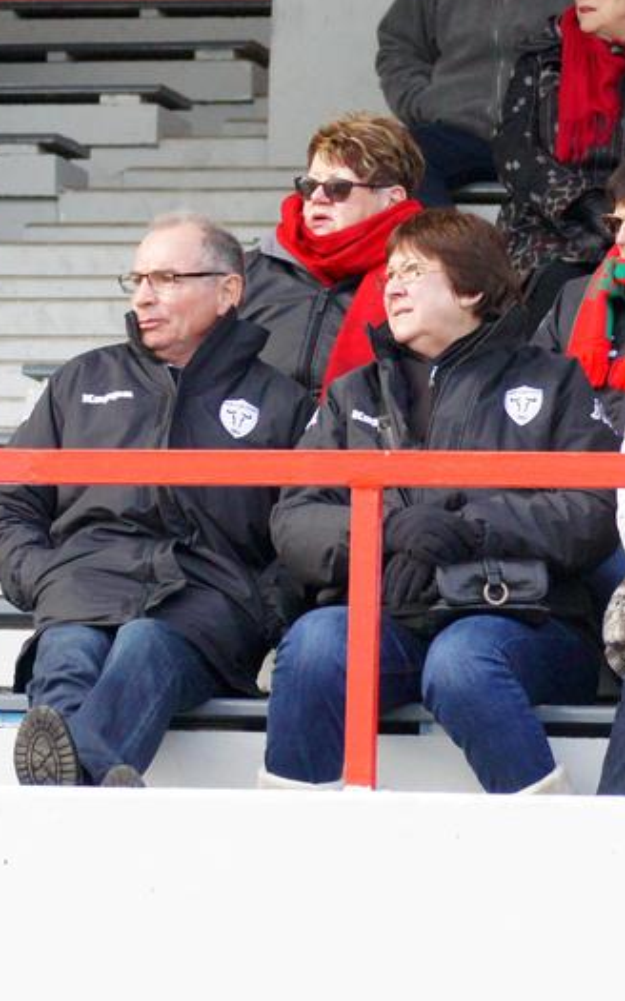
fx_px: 8124
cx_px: 947
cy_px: 376
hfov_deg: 4.4
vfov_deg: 7.0
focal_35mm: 298
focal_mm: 100
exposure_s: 1/640
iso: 1600
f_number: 6.3
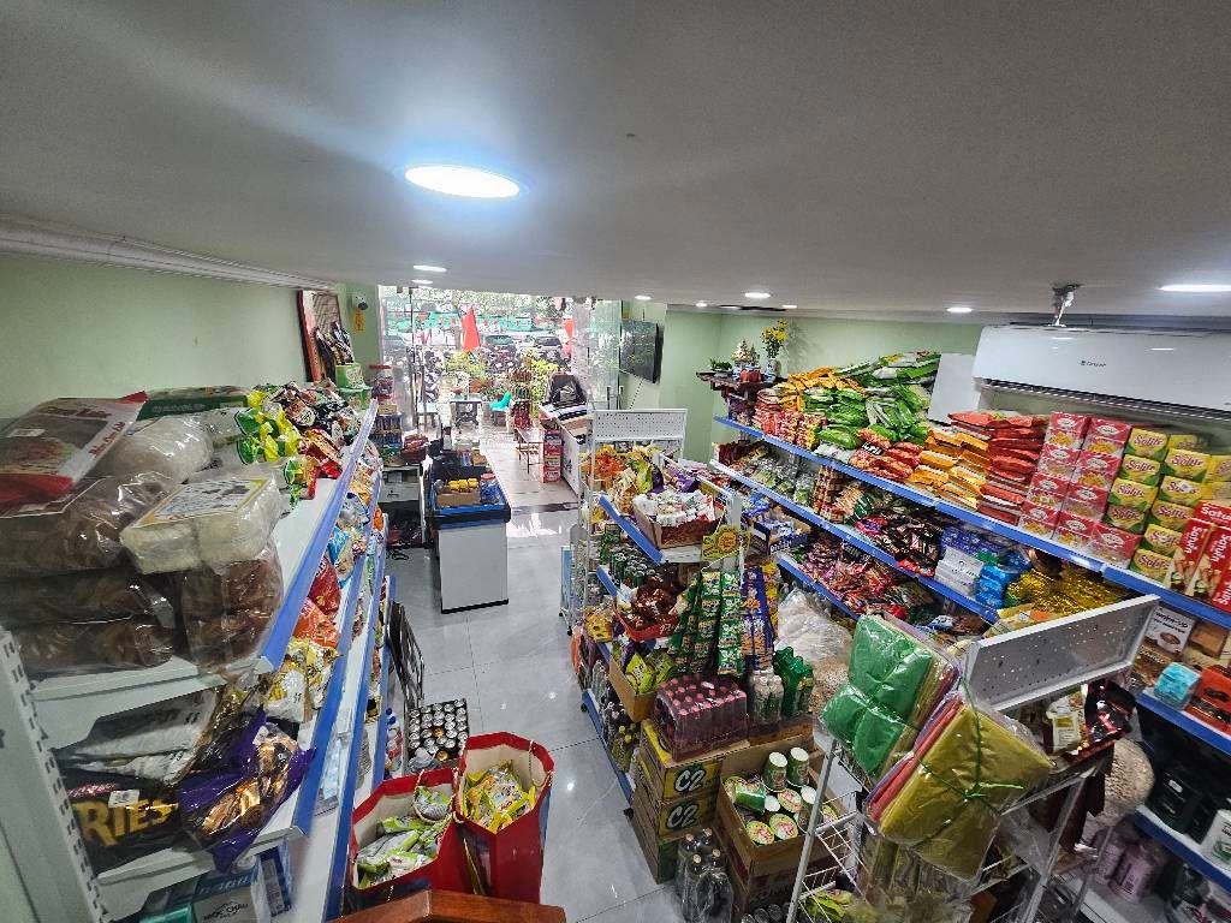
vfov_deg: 89.9
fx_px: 462
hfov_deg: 106.2
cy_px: 462
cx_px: 616
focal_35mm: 13
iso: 160
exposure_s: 1/71
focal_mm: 2.2
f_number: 2.2
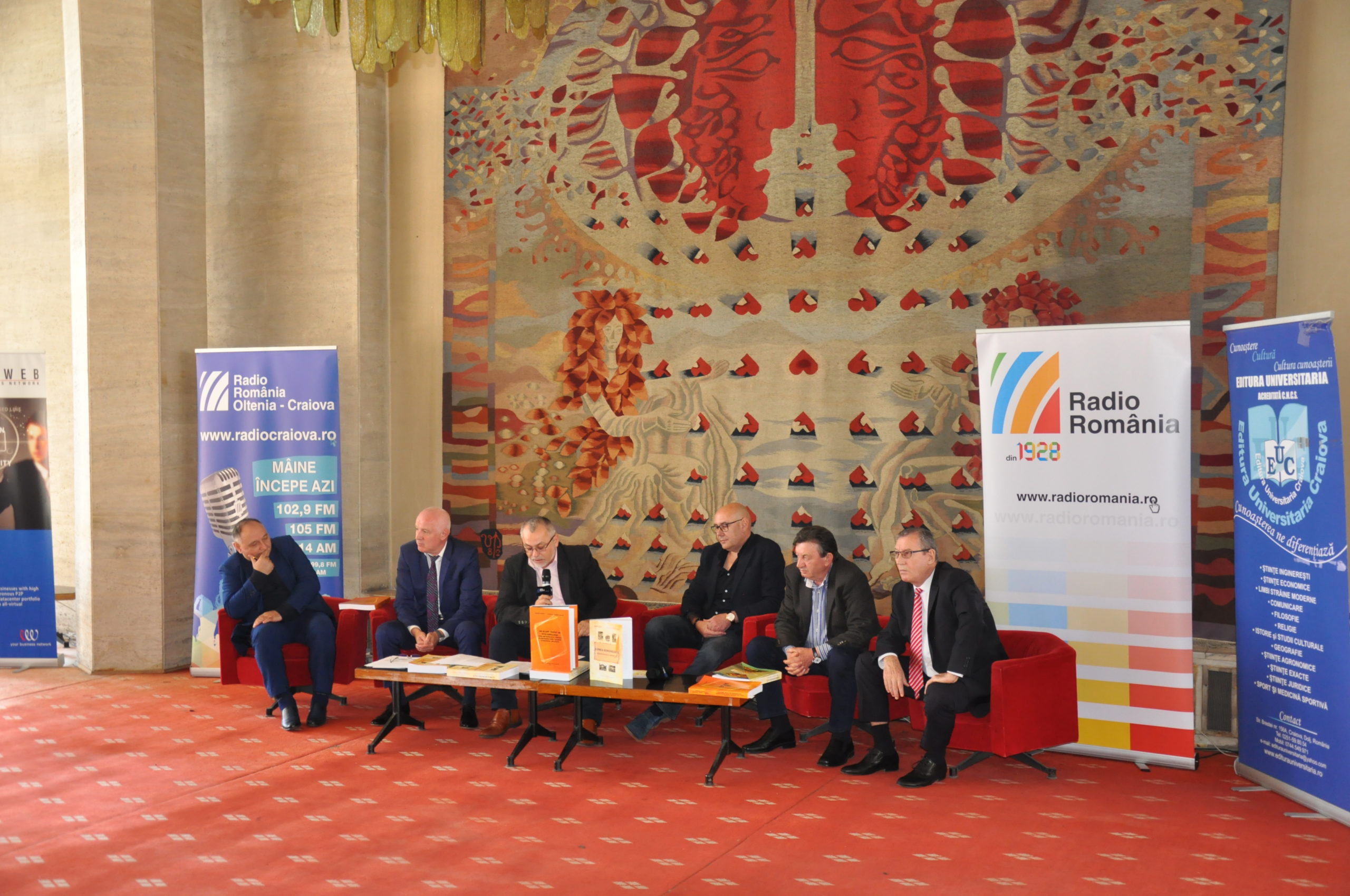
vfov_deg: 35.4
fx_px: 1404
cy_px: 448
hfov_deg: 51.3
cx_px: 675
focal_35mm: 38
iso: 800
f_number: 4
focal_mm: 25
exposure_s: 1/60
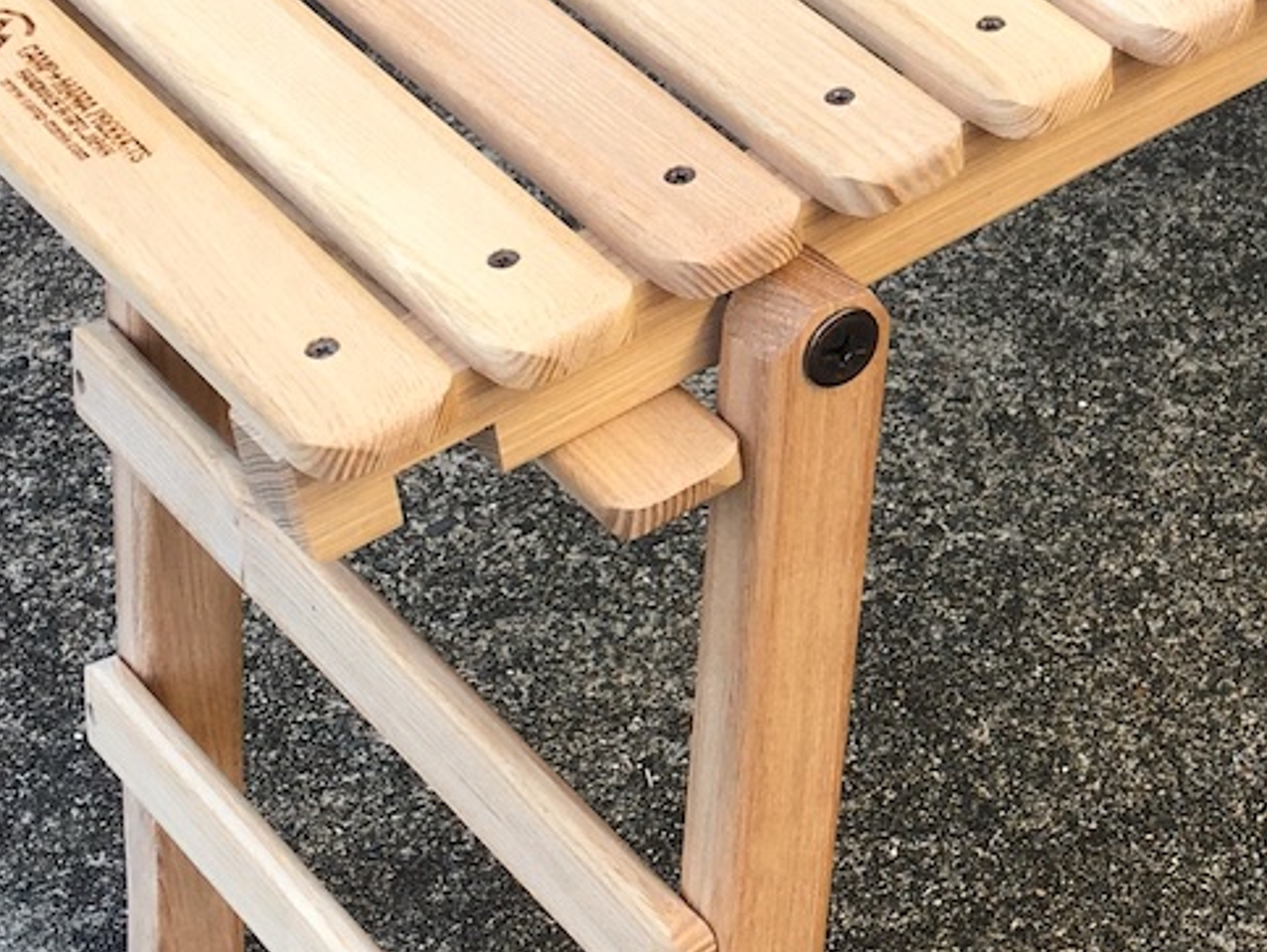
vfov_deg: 16.4
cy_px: 358
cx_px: 1298
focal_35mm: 90
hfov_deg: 21.0
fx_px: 3297
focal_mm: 4.15
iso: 25
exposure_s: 1/120
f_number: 2.2
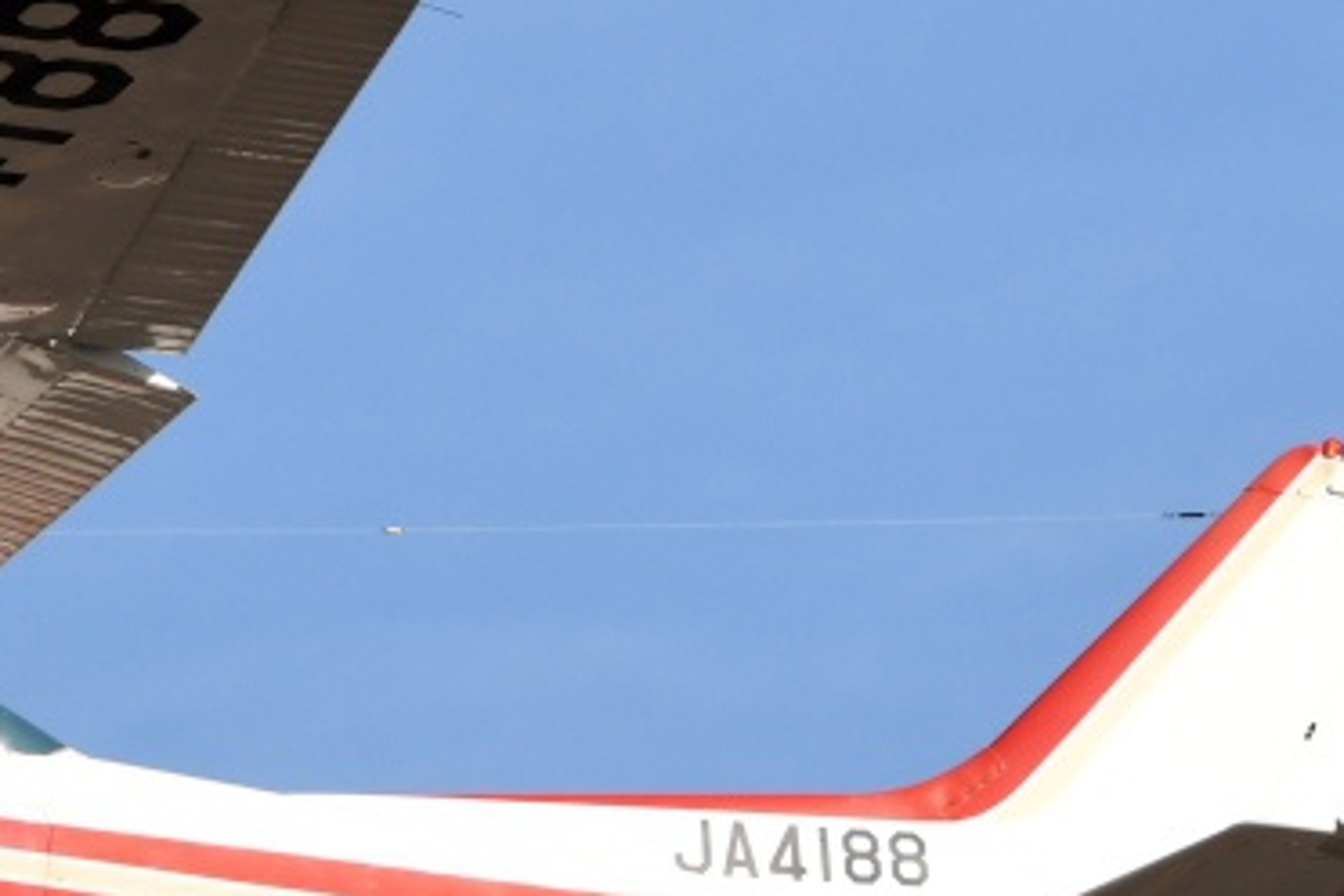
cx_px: -25
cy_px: 873
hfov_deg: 1.7
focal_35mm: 1196
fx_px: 44647
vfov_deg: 1.1
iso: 400
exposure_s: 1/1000
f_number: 8
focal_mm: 290
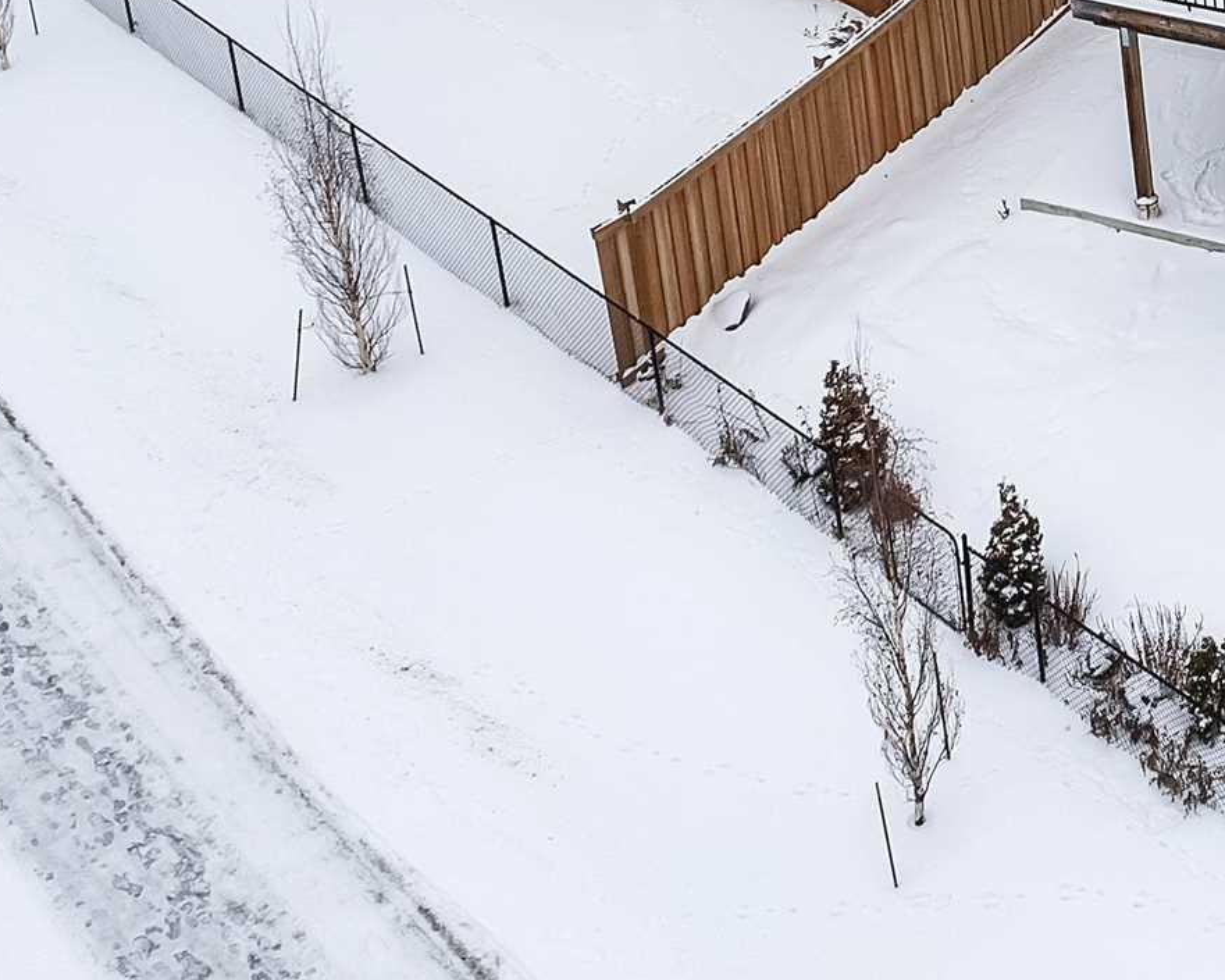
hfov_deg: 24.8
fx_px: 2611
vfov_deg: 20.1
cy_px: -153
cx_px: 1315
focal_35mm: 72
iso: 100
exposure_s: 1/1000
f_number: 2.4
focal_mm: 8.38
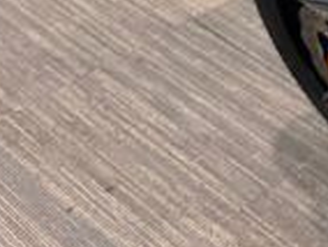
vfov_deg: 13.1
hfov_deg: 14.3
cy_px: -113
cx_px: 705
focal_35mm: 108
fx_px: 1025
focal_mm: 6.76
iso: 800
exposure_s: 1/50
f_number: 1.78
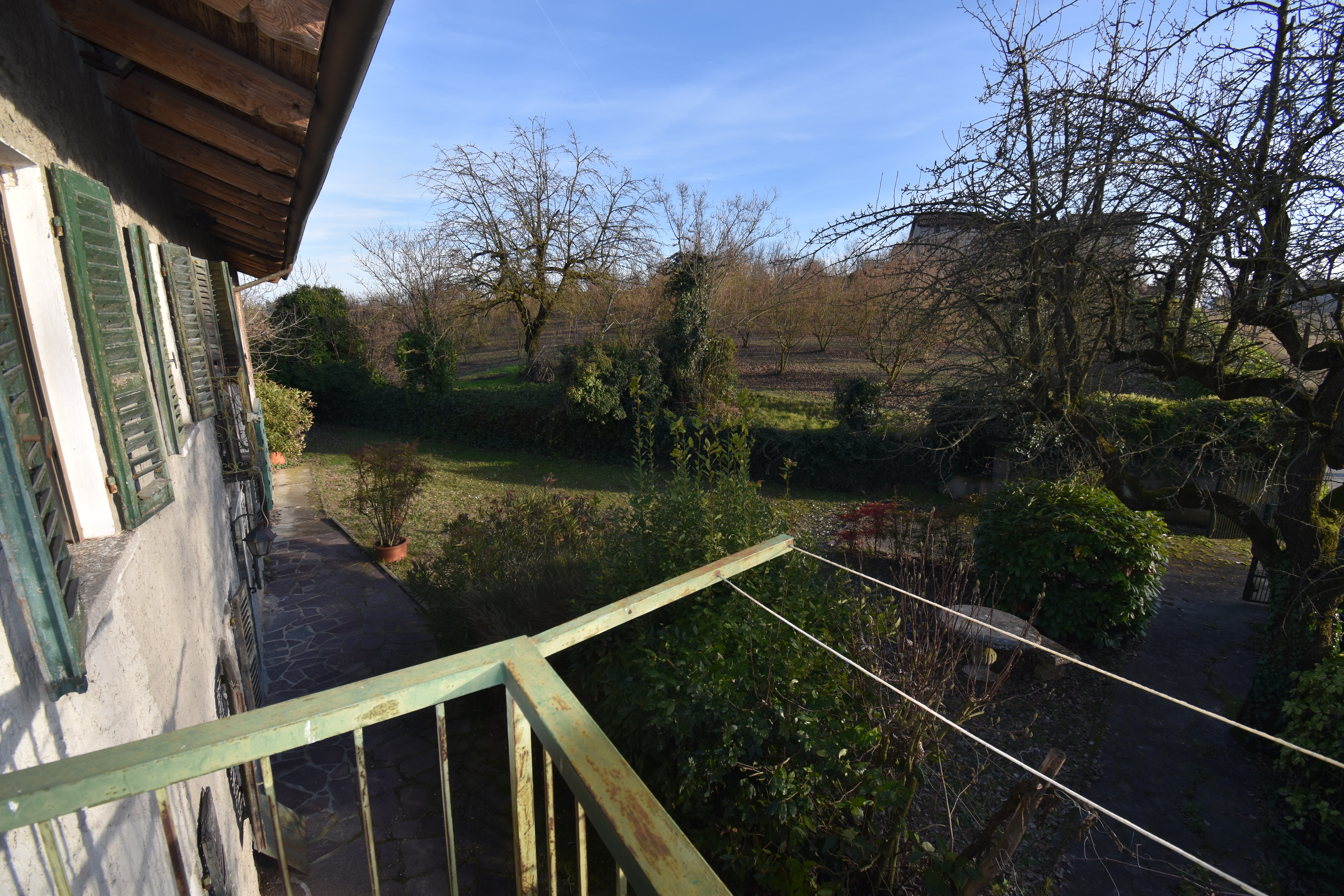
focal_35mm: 15
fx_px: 560
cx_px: 672
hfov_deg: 100.4
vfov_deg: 77.3
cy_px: 448
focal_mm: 10
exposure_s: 1/160
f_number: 6.3
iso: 100
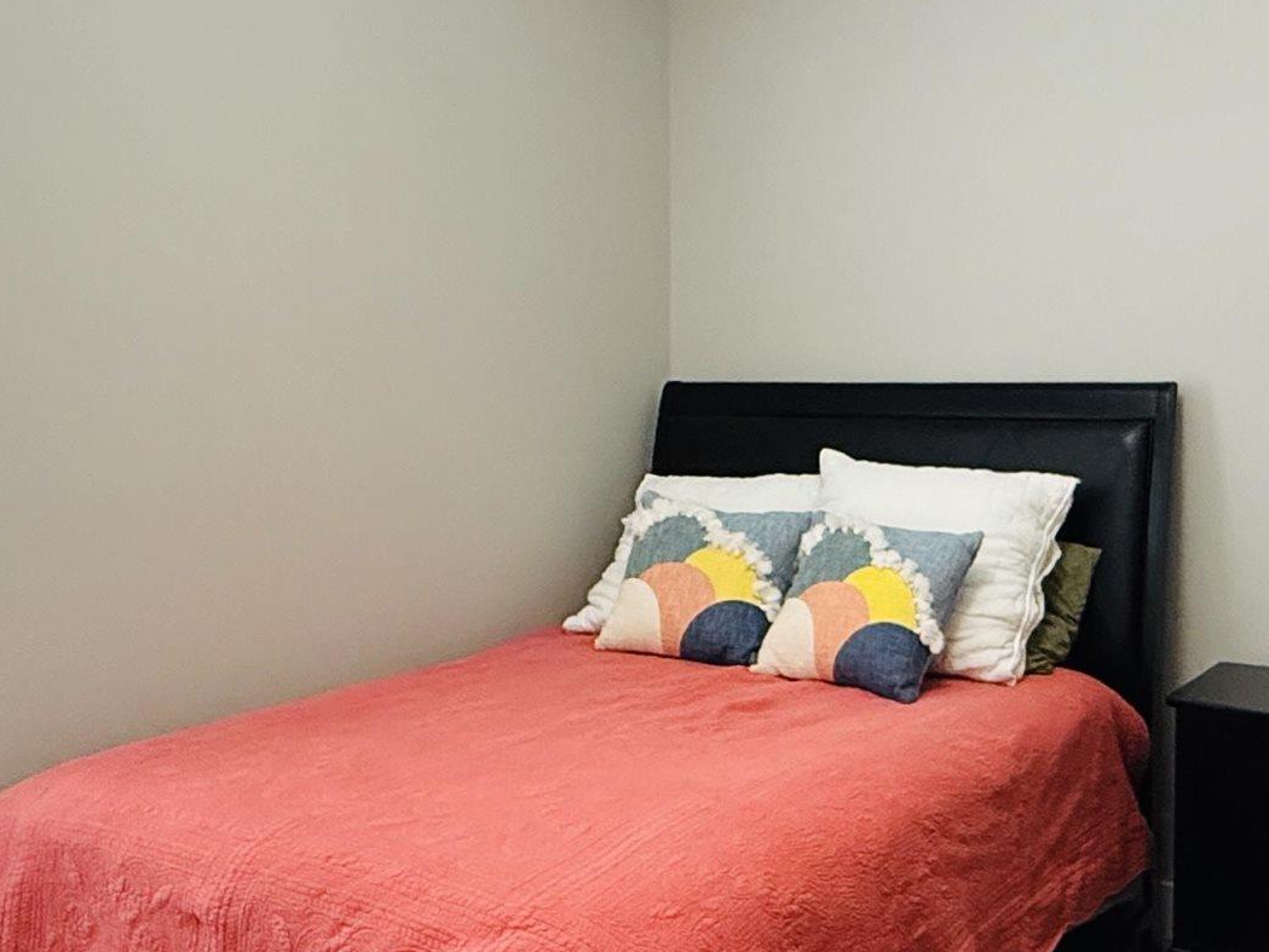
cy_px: 431
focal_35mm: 41
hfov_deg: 45.5
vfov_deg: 35.1
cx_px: 757
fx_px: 1503
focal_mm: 2.22
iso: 640
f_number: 2.2
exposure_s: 1/60
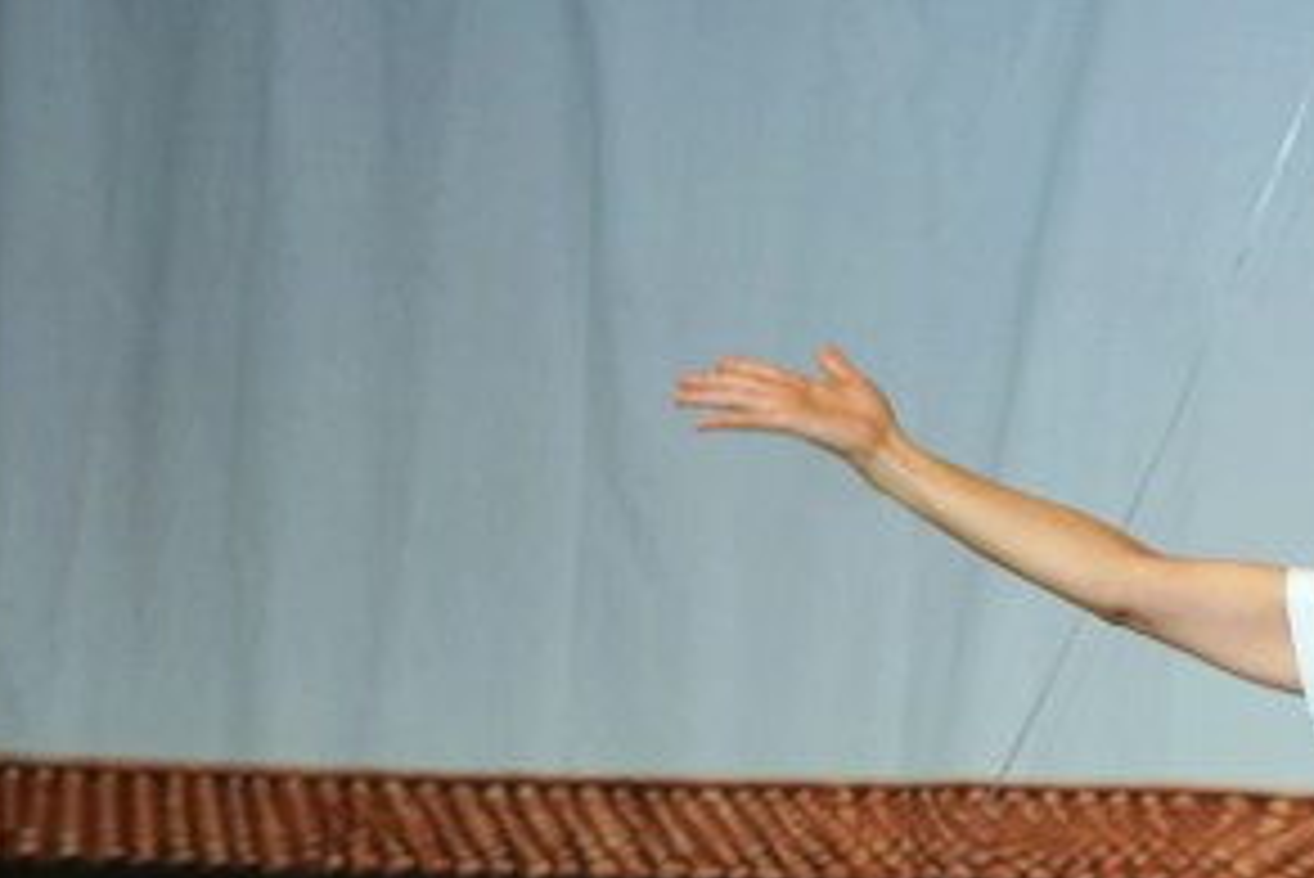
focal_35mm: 391
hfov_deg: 5.3
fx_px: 14278
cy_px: 590
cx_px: 1390
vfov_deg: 3.5
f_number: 4
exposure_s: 1/160
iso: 1250
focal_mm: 127
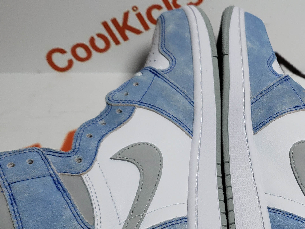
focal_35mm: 55
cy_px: 159
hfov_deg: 34.2
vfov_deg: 26.4
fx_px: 485
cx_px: 227
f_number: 1.5
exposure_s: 1/775
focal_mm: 4.3
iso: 50
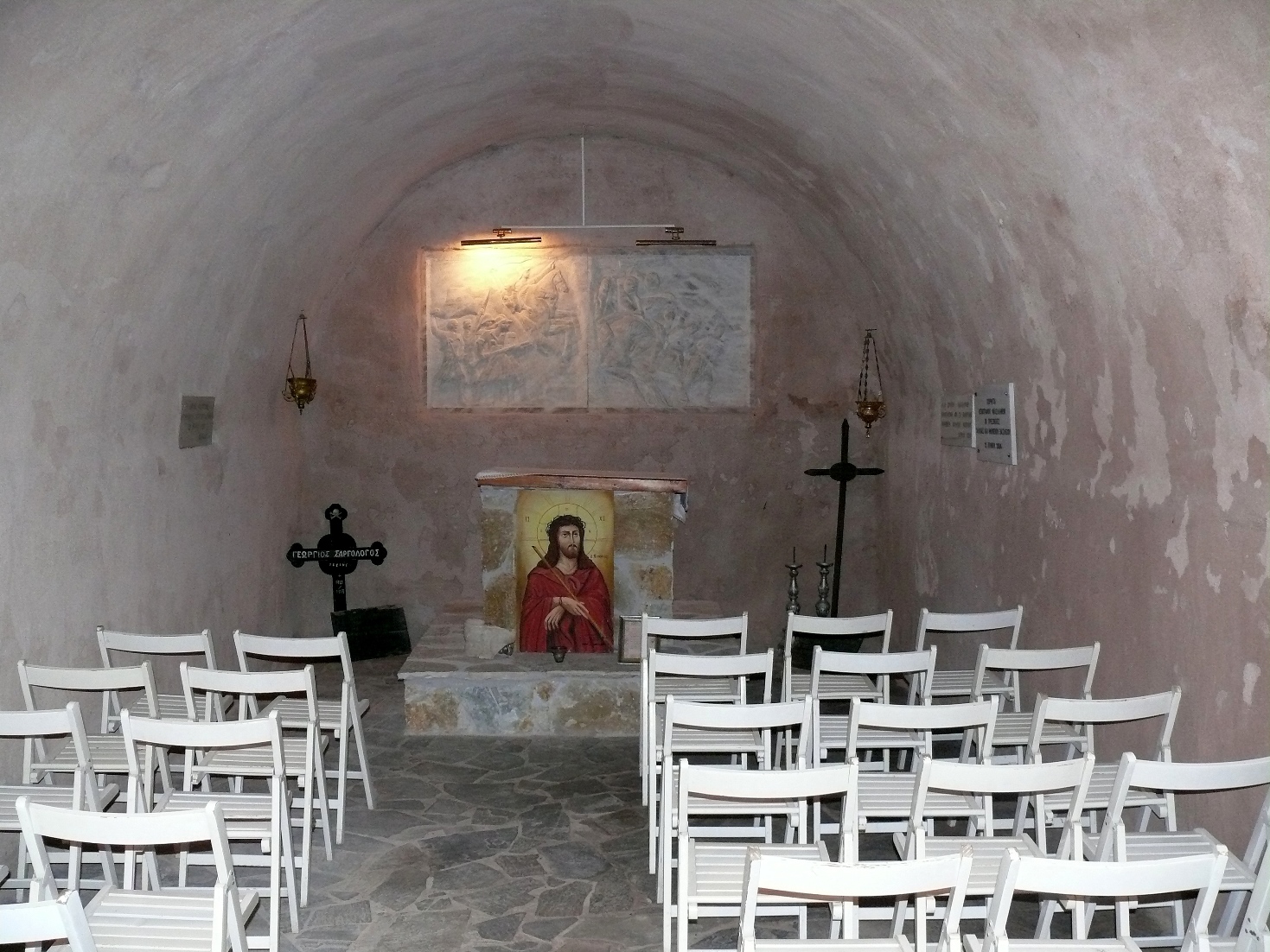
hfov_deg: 52.6
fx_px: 1284
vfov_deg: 40.7
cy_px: 476
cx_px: 635
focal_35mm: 35
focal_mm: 7.4
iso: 400
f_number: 2.8
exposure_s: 1/30
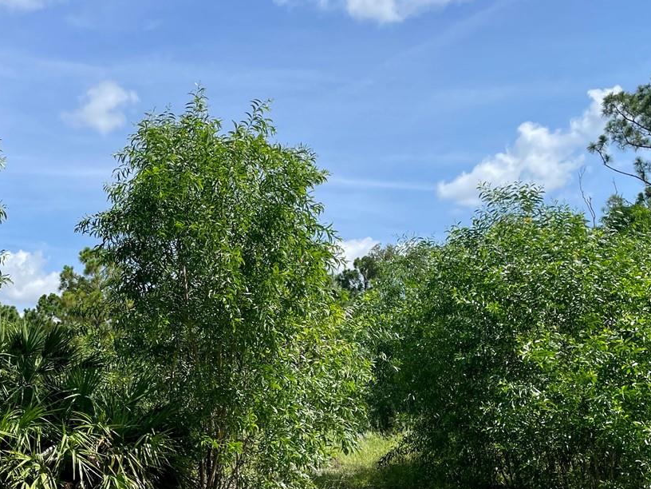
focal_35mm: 51
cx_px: 176
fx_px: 959
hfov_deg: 36.7
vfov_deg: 28.5
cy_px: 307
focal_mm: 4.2
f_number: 1.6
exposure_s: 1/3861
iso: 32
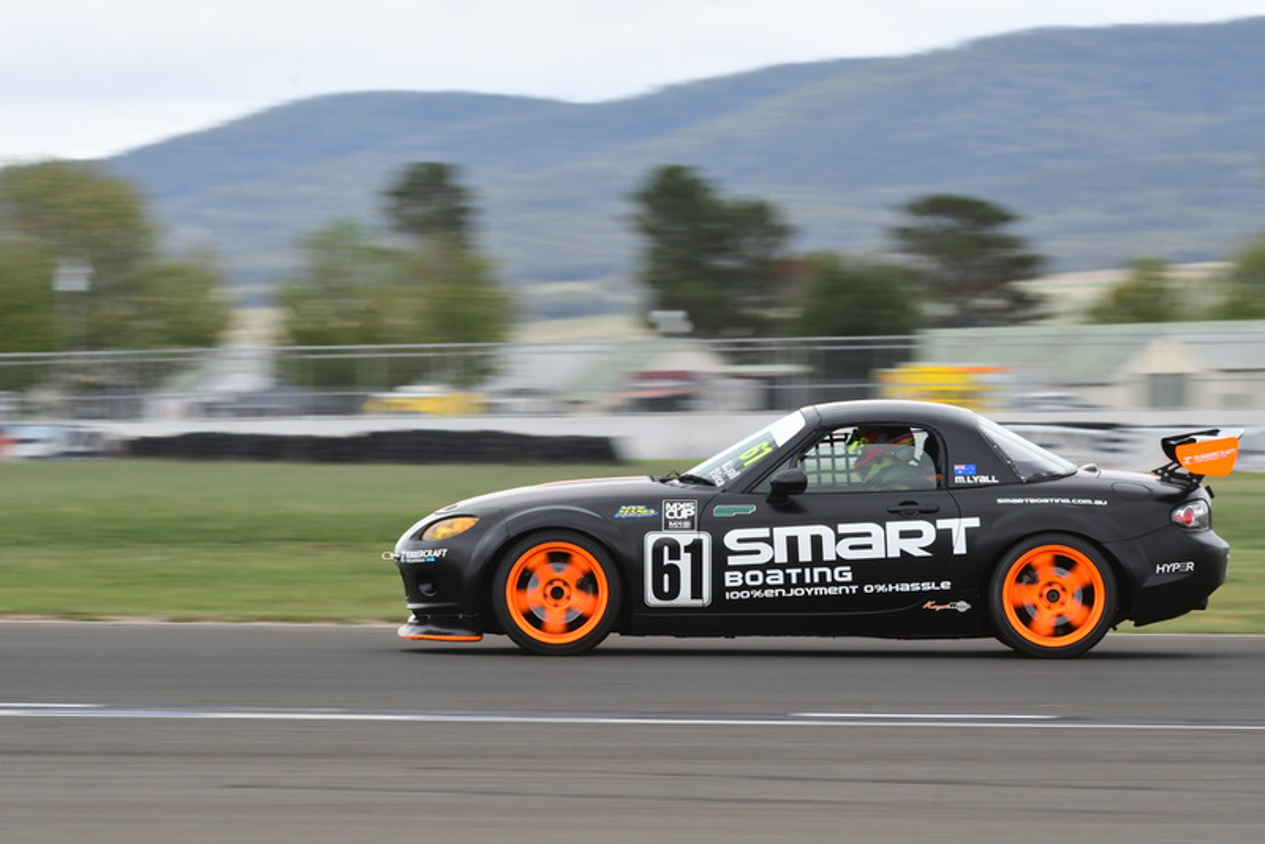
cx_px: 632
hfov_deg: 6.9
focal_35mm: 300
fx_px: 10545
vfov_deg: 4.6
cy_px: 422
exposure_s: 1/200
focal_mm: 200
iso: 400
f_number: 11
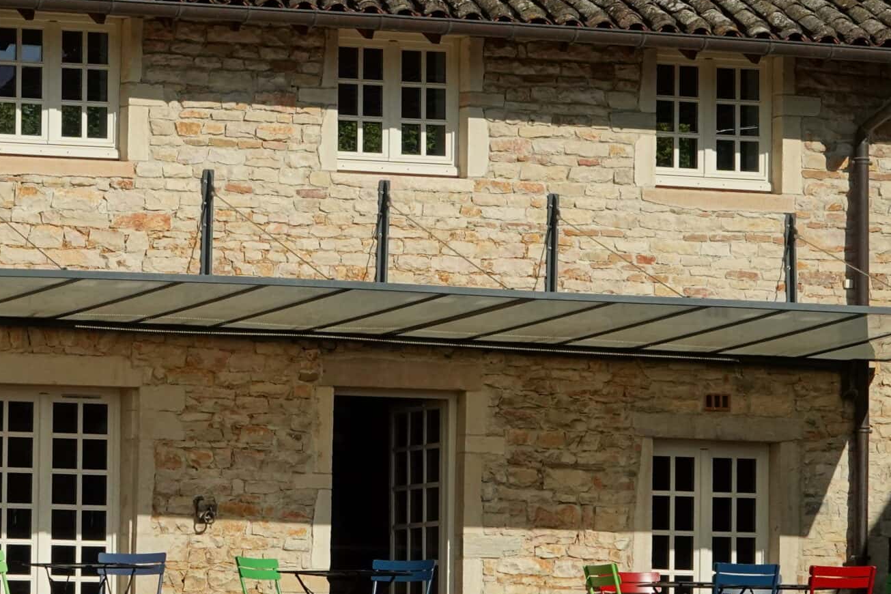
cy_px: 345
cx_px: 77
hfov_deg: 6.8
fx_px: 7474
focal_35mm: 302
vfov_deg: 4.6
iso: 500
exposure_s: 1/4000
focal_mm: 56.39
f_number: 5.6
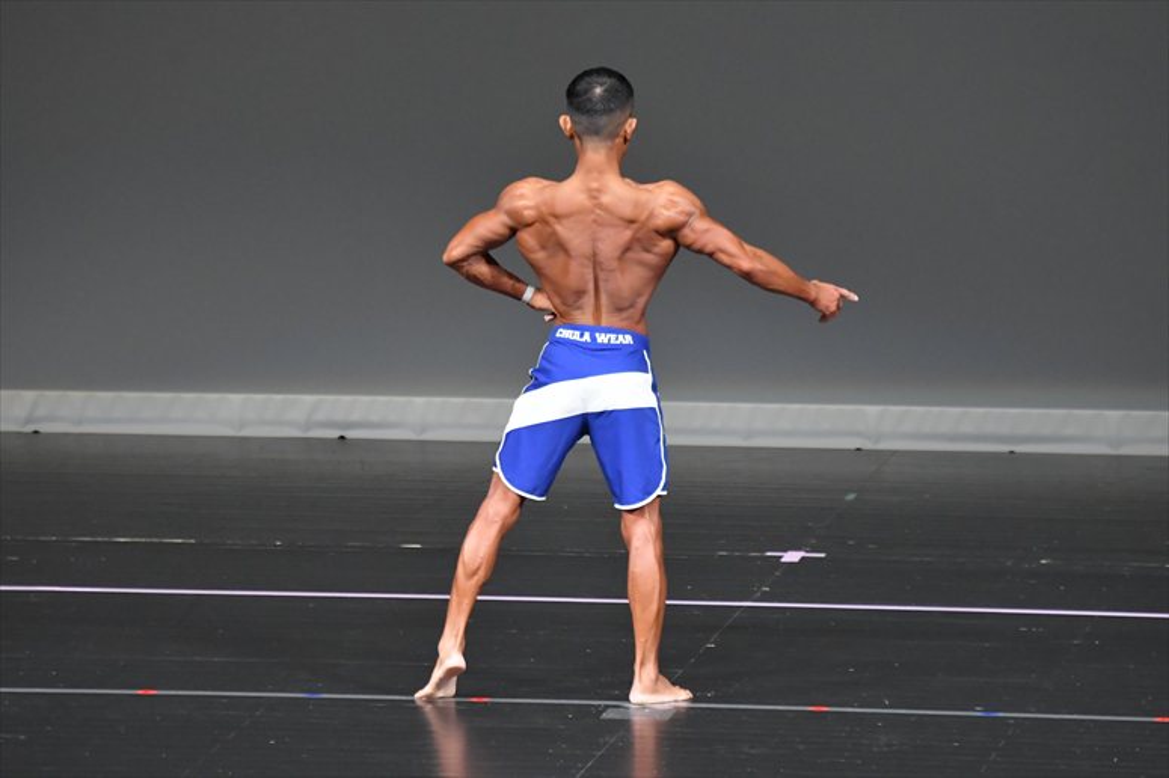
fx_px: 11198
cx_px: 584
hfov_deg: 6.0
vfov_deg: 4.0
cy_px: 389
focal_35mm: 345
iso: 5000
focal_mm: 230
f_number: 5.6
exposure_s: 1/400
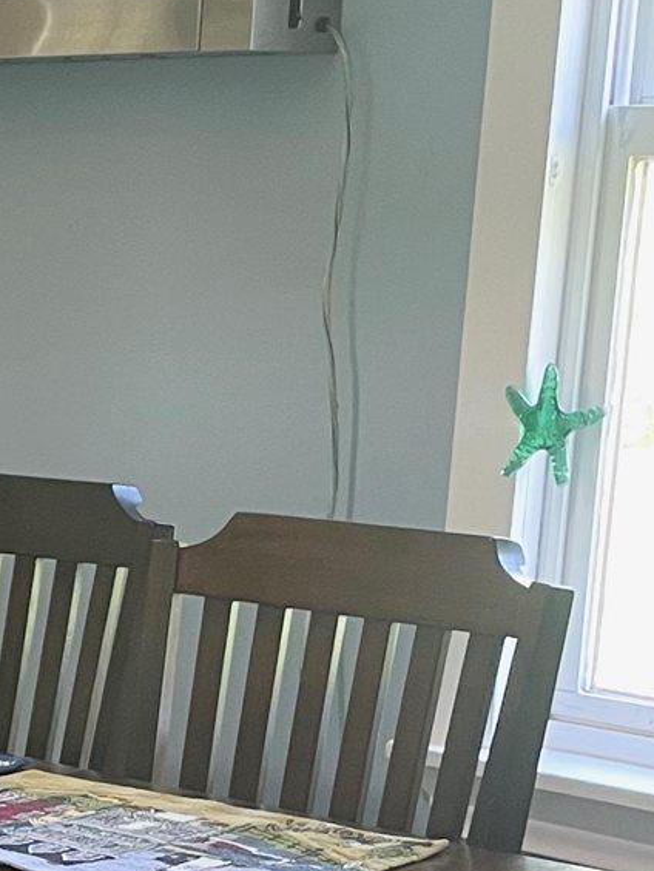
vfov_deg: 18.1
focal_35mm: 106
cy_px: 869
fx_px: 2669
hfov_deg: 12.9
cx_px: -457
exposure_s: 1/60
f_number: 1.6
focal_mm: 4.2
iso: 160
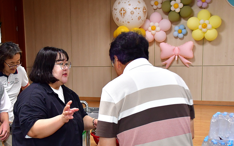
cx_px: 96
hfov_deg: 38.7
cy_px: 109
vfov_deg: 24.6
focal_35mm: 52
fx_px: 332
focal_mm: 22
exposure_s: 1/161
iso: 1100
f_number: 3.8
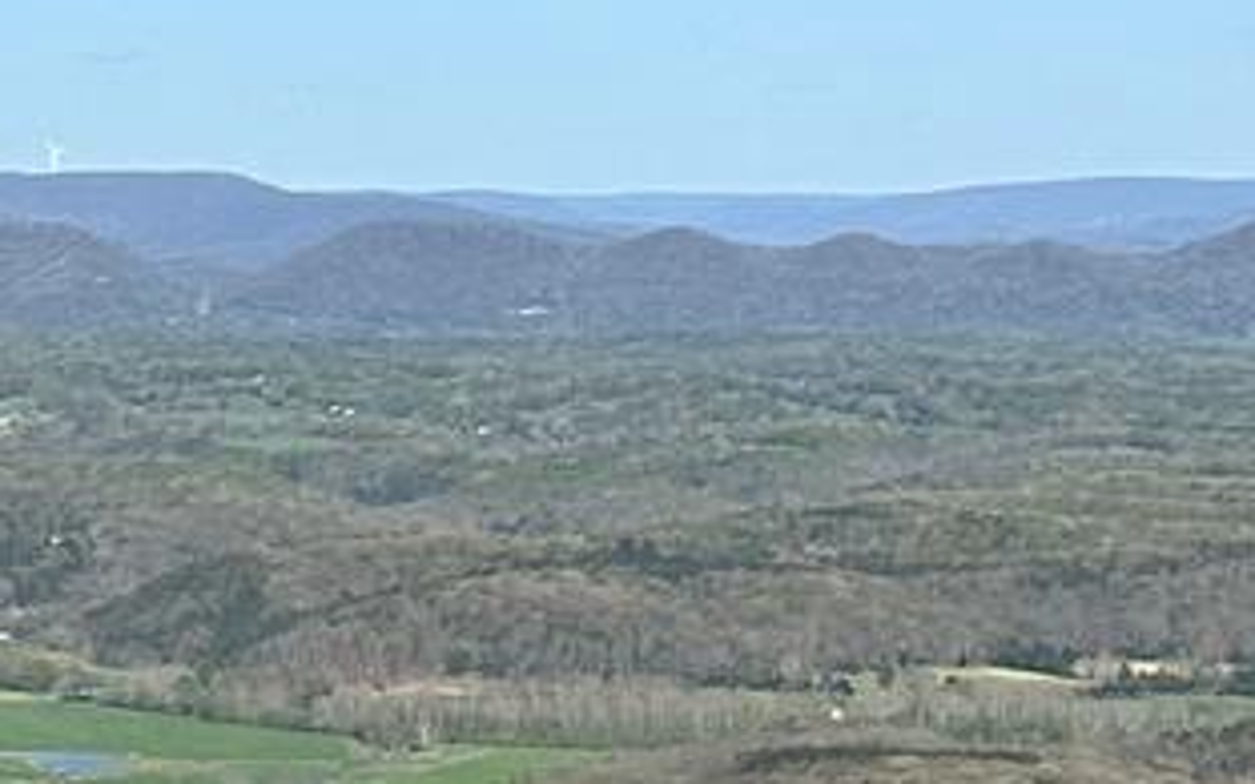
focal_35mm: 167
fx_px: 5712
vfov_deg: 7.8
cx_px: -1770
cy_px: 567
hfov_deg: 10.7
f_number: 1.78
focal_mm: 6.86
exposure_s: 1/5525
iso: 80
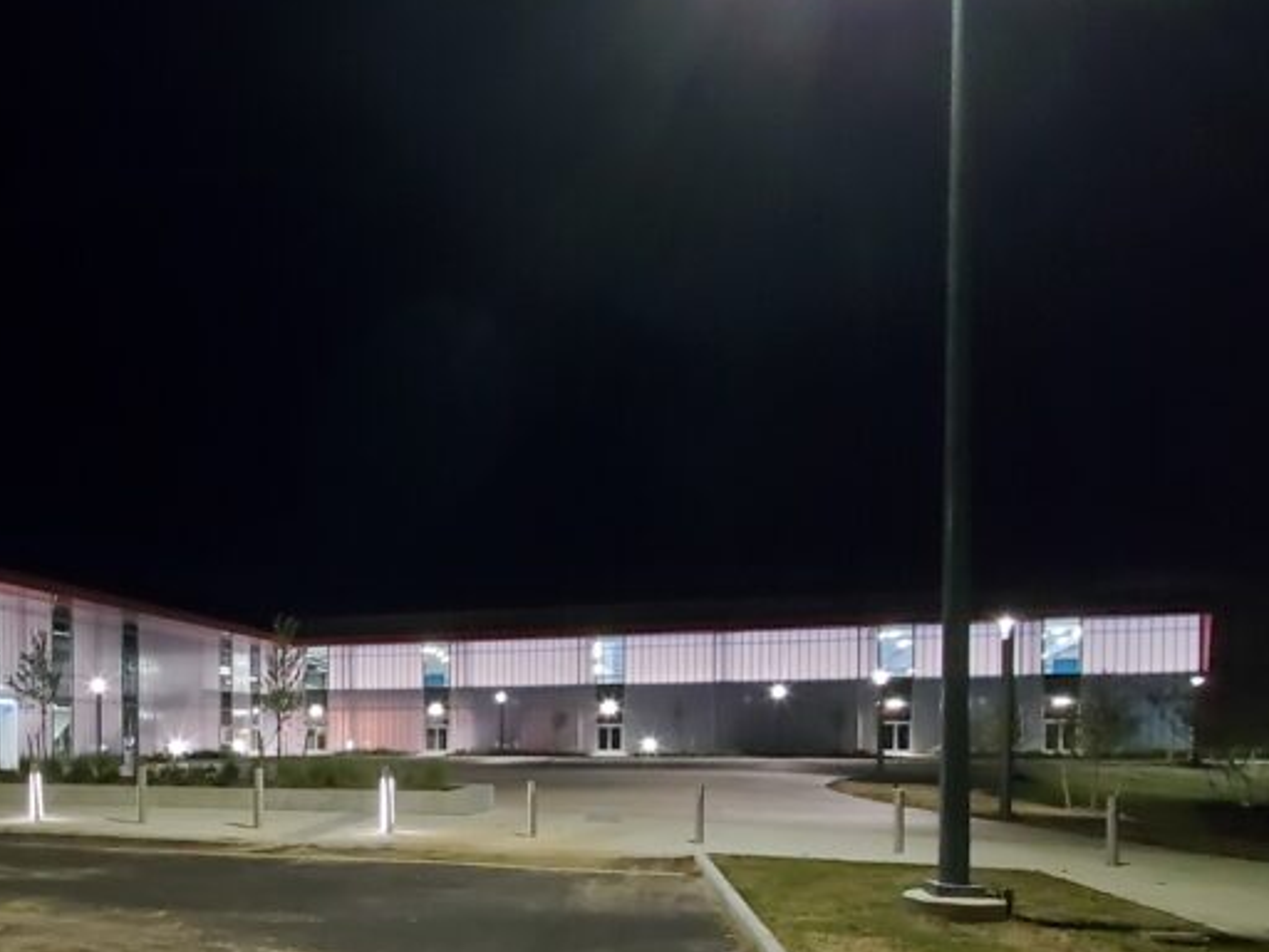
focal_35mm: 26
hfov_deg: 61.3
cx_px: 238
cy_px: 724
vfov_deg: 50.7
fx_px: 953
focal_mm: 1.8
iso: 800
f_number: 2.2
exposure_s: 1/10
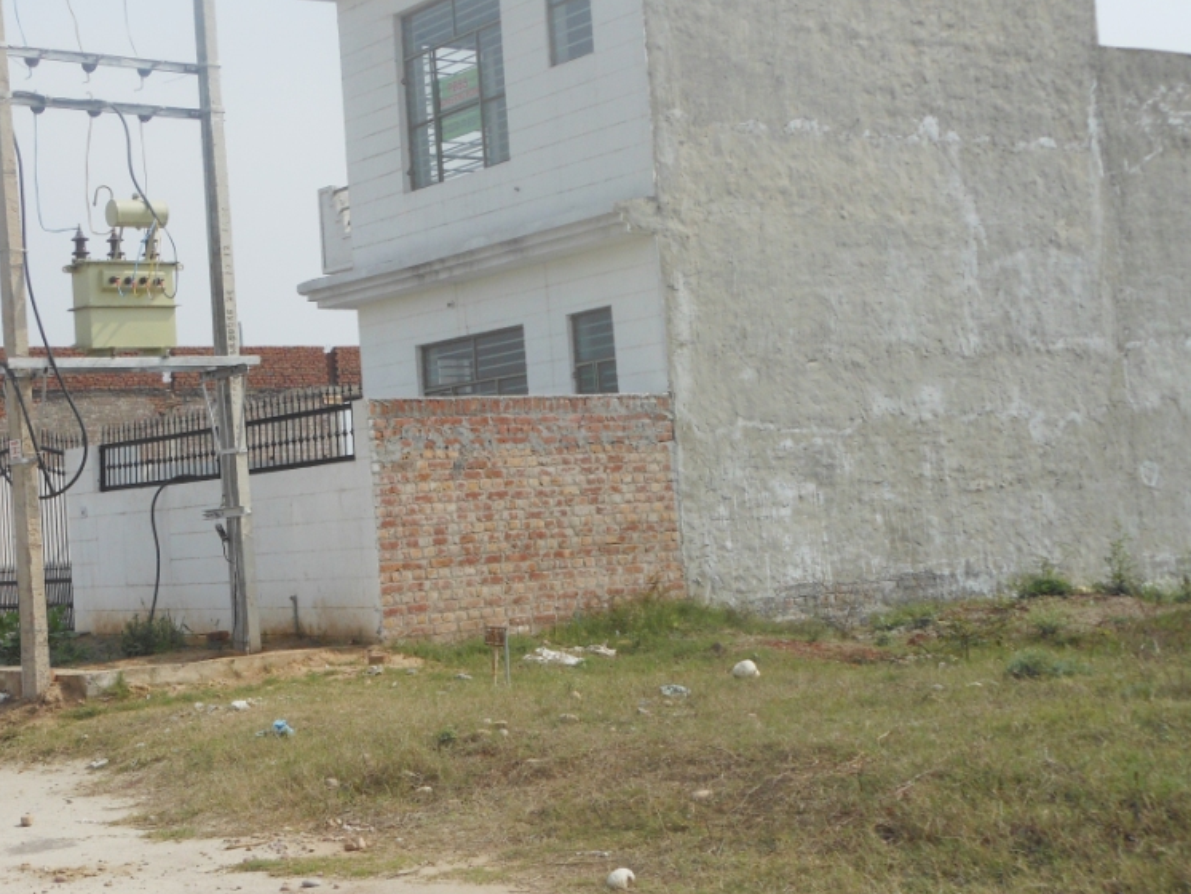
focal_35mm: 59
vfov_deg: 24.8
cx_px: 390
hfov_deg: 32.4
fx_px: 2031
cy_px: 366
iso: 80
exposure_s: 1/1000
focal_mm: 7.7
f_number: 3.8
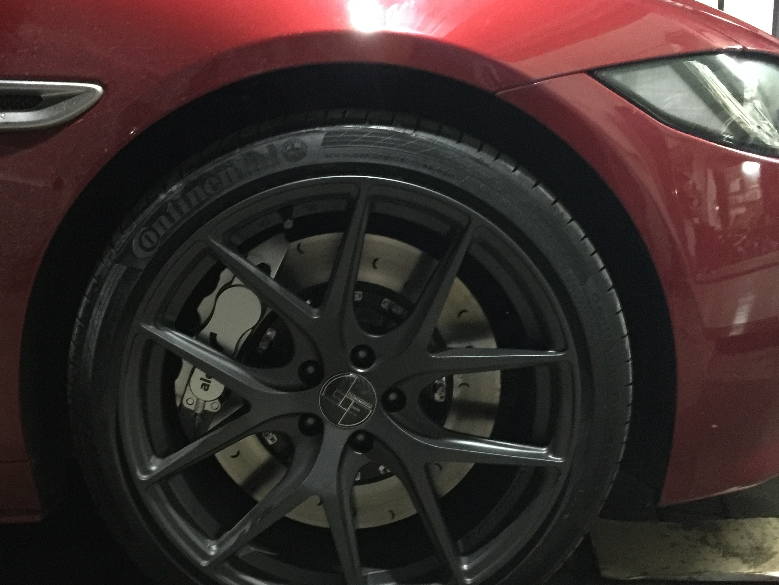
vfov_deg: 35.9
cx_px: 320
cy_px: 325
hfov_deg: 46.6
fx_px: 900
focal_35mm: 40
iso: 320
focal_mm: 4.15
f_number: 2.2
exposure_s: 1/4
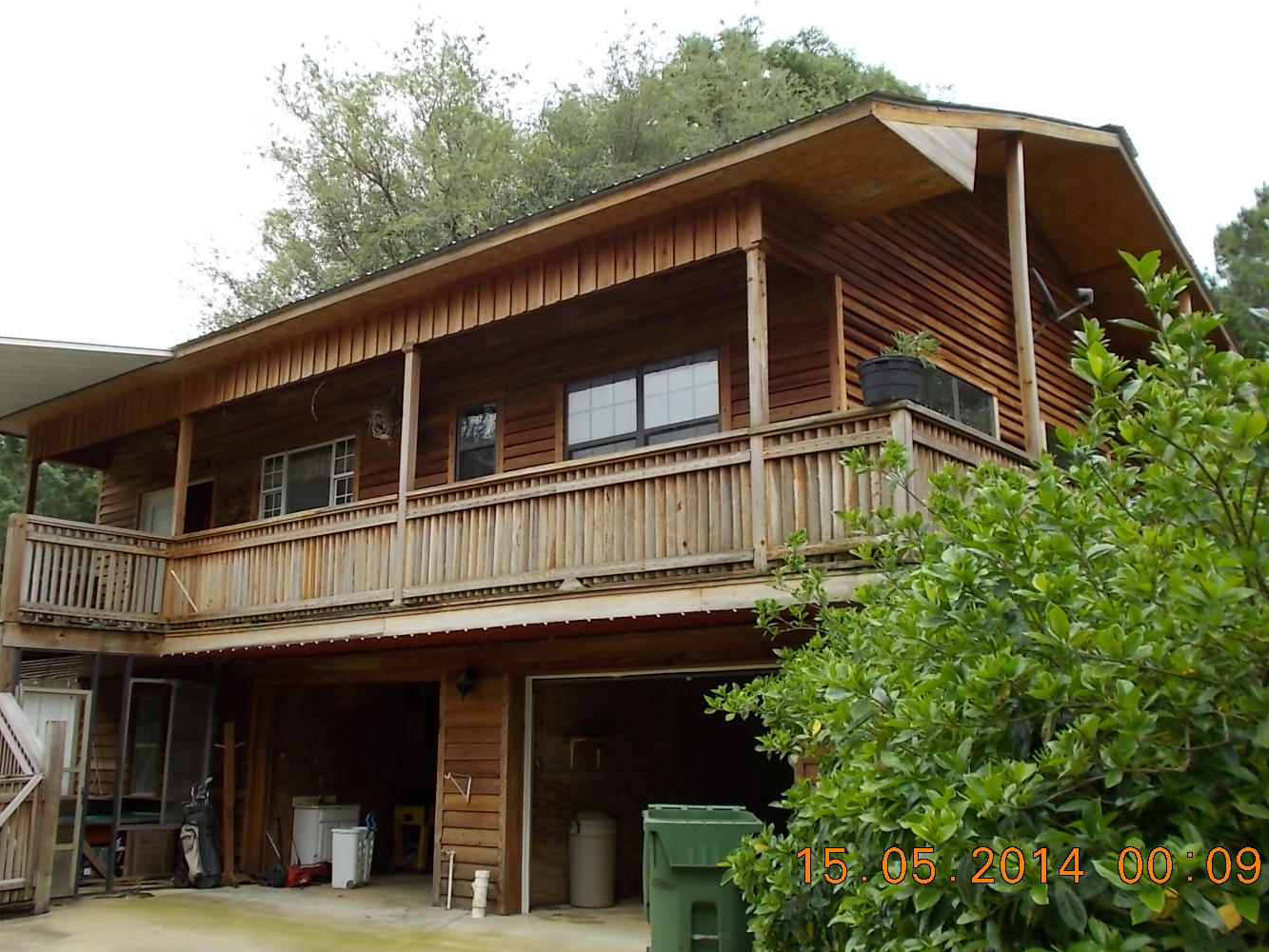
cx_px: 578
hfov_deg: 51.3
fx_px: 1320
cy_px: 429
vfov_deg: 39.6
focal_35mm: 36
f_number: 3.4
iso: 80
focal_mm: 5.3
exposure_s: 1/200
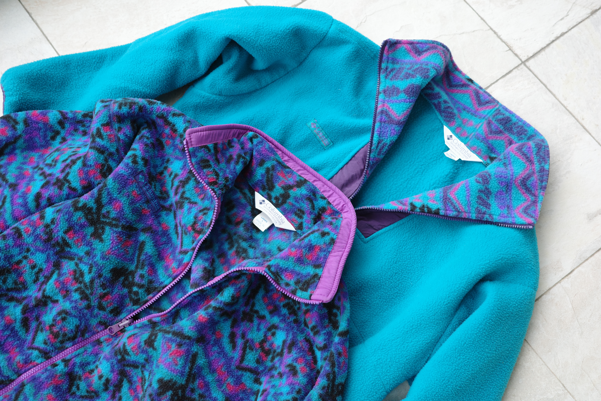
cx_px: 300
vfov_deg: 33.4
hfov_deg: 48.5
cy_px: 200
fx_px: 668
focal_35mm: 40
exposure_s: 1/640
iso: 640
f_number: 3.2
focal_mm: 26
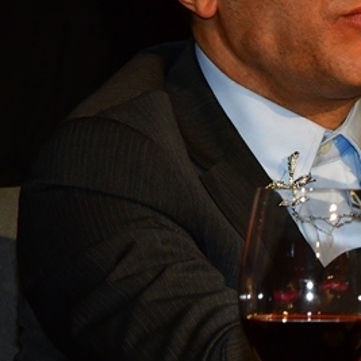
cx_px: 376
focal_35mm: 534
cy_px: 86
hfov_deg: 3.3
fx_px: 6301
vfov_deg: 3.3
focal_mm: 140
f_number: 10
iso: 2500
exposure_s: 1/160
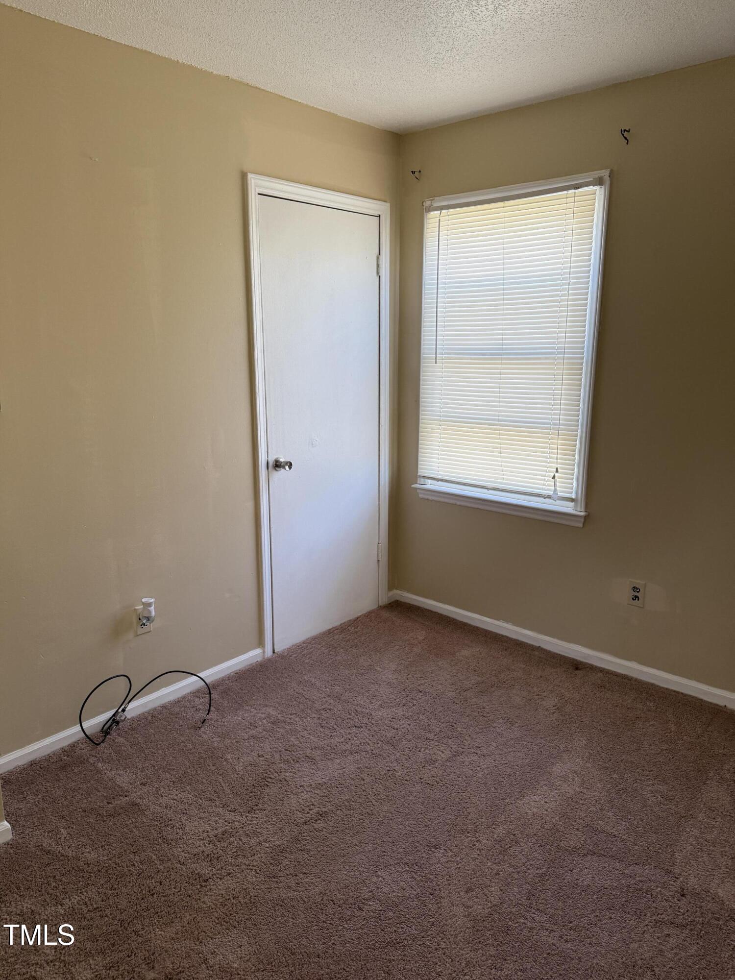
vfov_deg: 71.6
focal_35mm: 24
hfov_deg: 56.8
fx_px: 679
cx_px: 368
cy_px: 490
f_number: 1.78
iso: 160
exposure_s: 1/121
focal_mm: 6.76
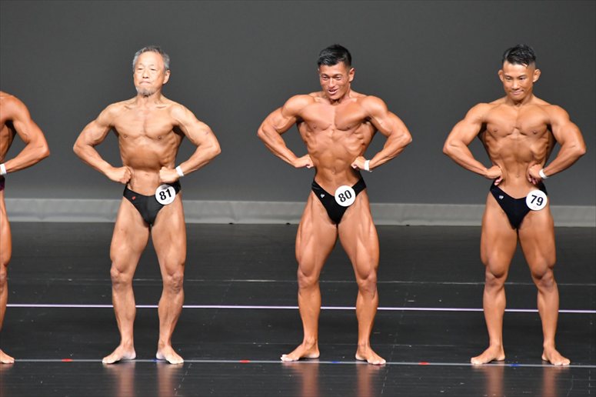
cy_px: 198
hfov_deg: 5.5
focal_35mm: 375
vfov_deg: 3.7
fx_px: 6205
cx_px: 298
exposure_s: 1/400
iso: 5000
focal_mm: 250
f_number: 5.6
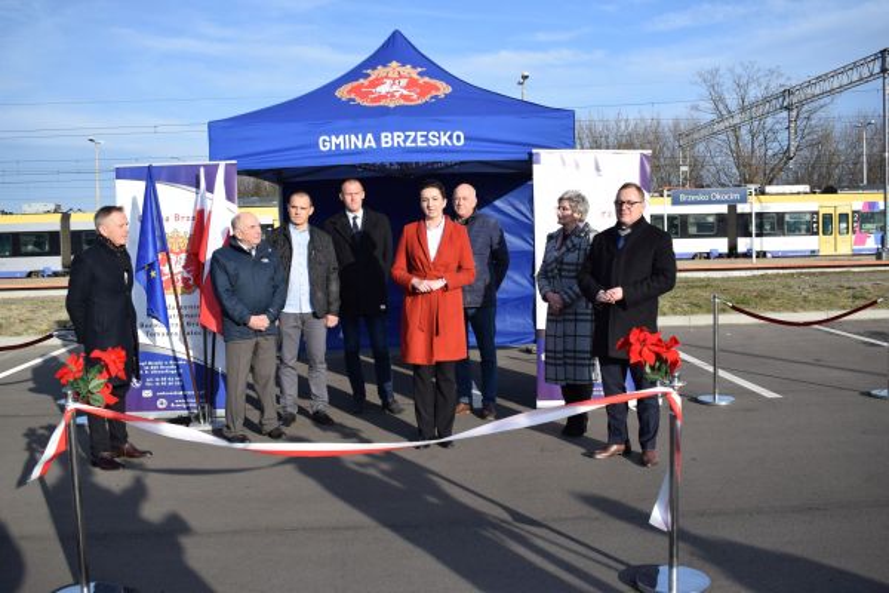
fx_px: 889
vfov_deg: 36.9
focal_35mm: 36
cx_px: 444
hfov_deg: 53.1
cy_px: 296
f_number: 6.3
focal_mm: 24
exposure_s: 1/1600
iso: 400
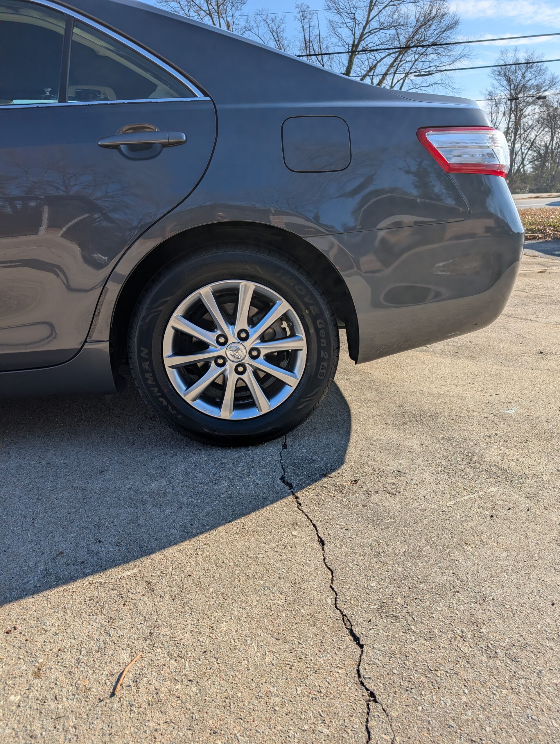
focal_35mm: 24
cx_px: 280
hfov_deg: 56.9
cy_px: 372
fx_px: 516
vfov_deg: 71.5
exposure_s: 1/827
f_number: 1.68
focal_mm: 6.9
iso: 20
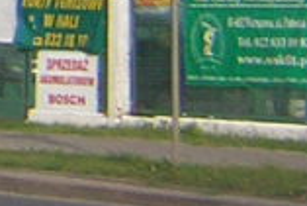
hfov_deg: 7.9
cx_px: -383
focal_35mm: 244
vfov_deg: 5.5
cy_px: -230
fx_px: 2083
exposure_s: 1/290
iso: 50
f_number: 5.2
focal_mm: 4.7
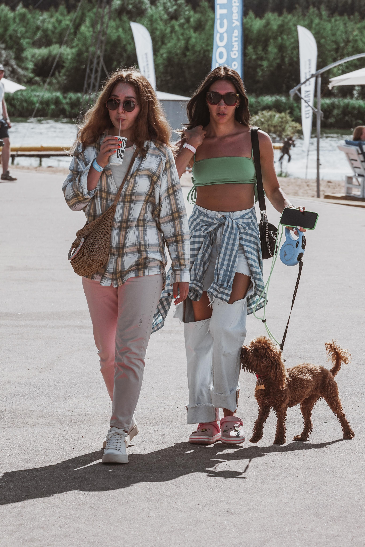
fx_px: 3041
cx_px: 182
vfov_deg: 10.3
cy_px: 274
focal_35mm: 200
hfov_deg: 6.9
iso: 320
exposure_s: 1/320
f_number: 14
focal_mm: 200
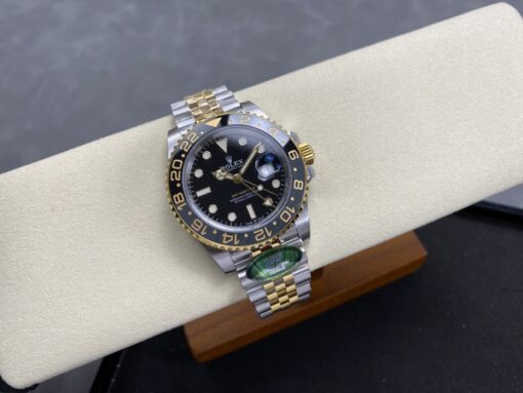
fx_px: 378
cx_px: 262
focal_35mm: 25
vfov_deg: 54.9
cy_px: 196
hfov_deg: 69.4
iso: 32
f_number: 1.8
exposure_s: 1/168
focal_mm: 4.25
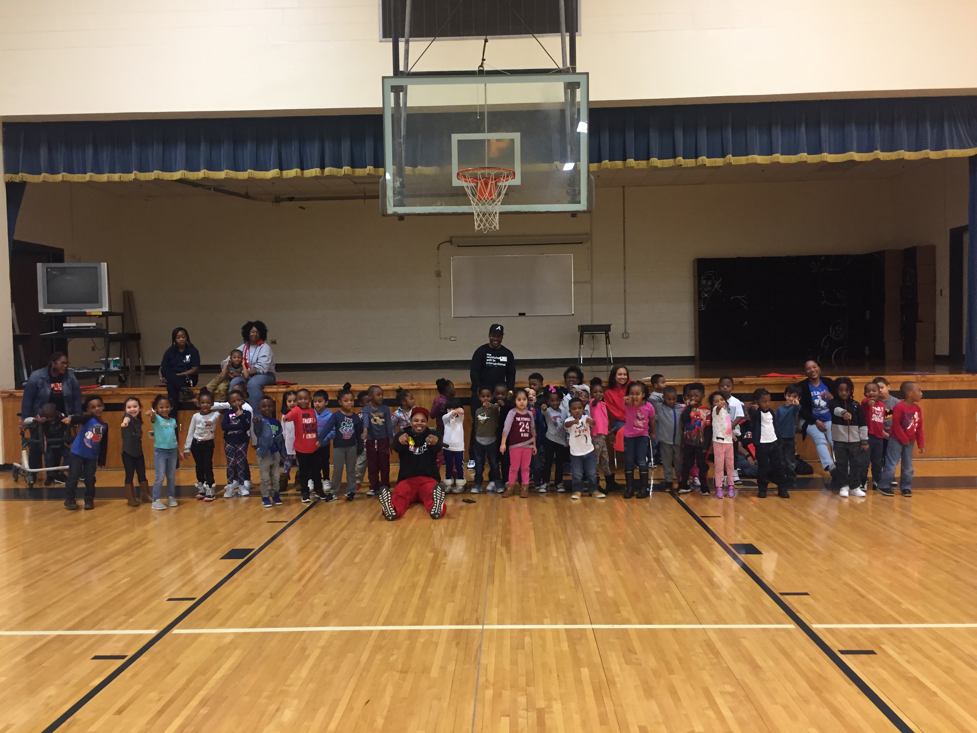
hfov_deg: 61.7
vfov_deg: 48.2
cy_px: 366
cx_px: 488
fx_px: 818
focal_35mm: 29
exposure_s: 1/30
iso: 125
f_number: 2.2
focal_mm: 4.15
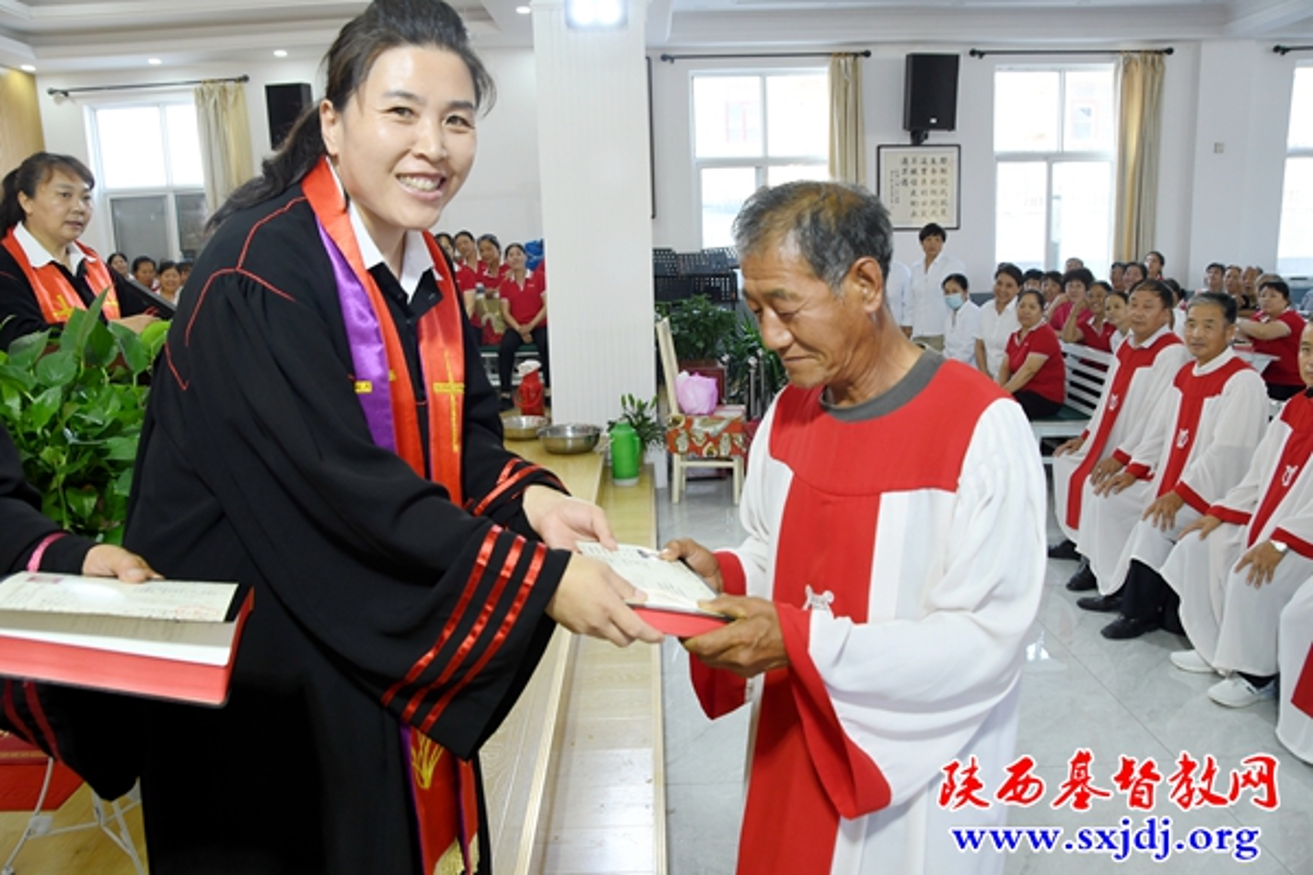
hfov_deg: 67.4
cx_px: 656
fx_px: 985
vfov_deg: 47.9
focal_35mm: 27
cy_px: 438
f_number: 5
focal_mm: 18
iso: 640
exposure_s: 1/60
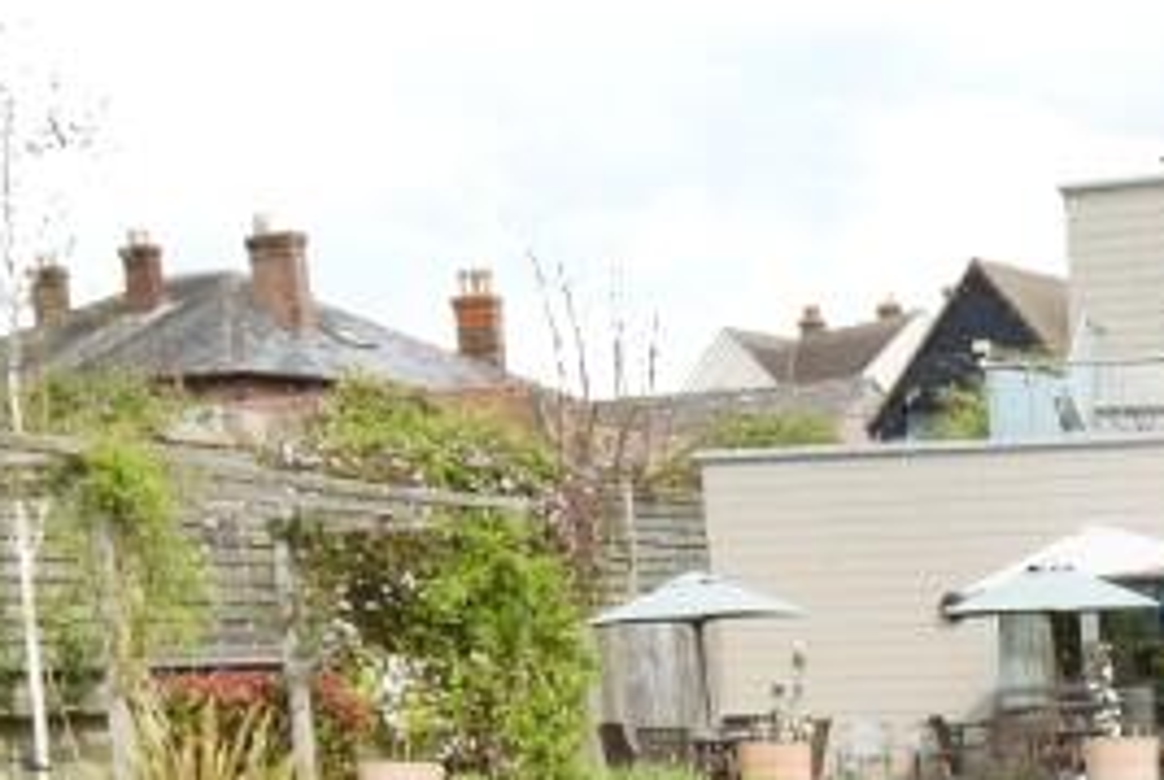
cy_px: 1262
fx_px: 2235
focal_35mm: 69
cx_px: 1090
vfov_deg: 17.3
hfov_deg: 27.9
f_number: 8
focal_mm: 12
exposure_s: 1/200
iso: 100
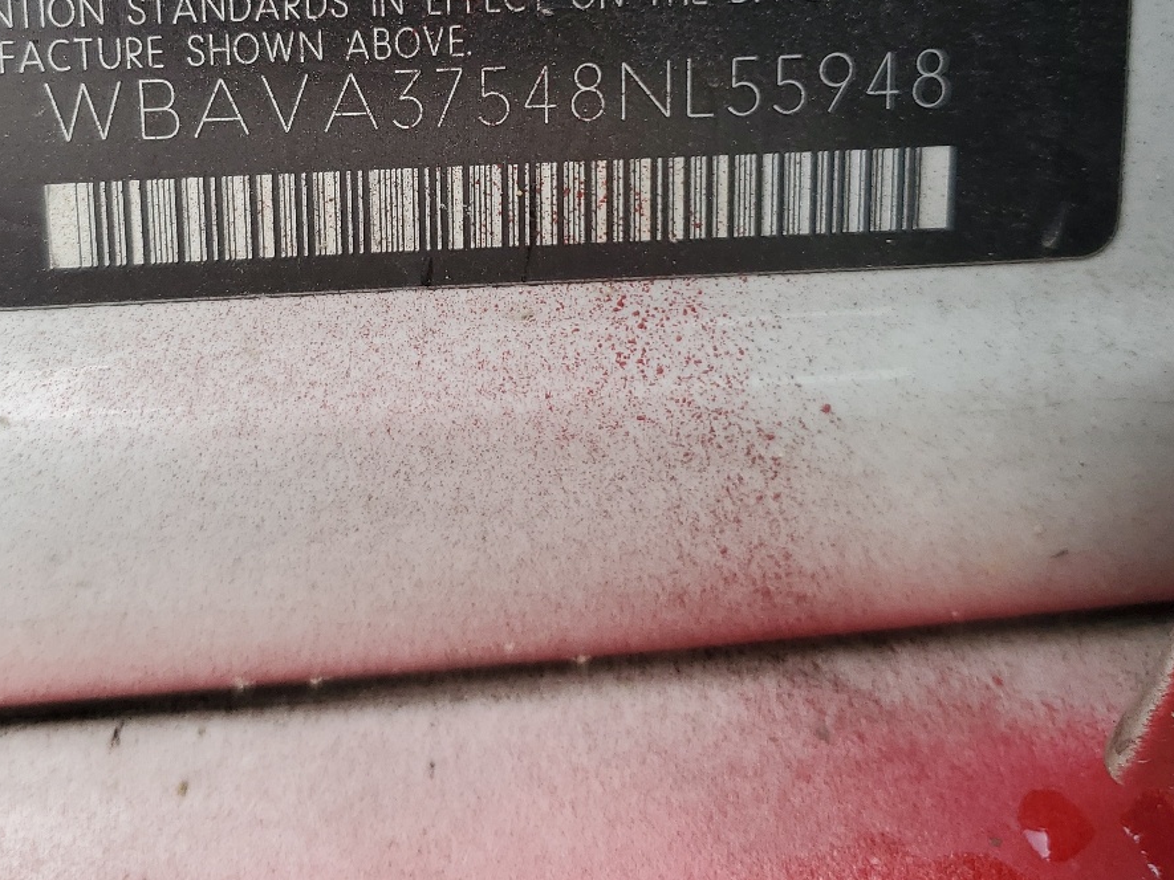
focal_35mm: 47
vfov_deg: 29.7
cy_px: 106
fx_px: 1594
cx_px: 455
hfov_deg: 40.2
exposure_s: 1/286
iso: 50
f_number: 1.5
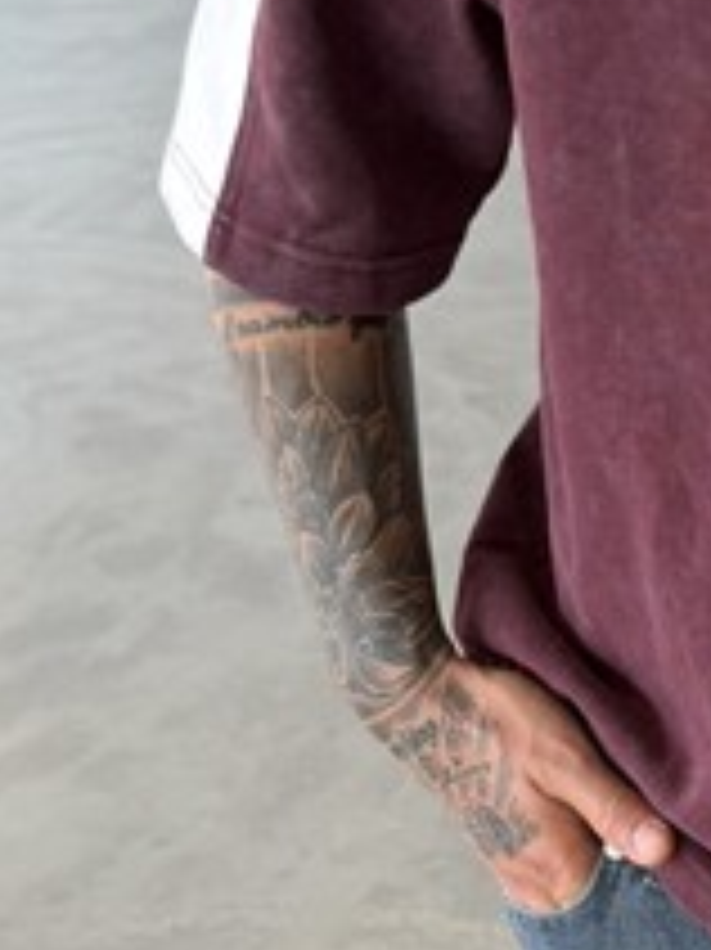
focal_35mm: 91
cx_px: 909
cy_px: 720
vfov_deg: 21.4
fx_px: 2495
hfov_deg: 15.5
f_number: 1.78
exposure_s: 1/121
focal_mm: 6.76
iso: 64
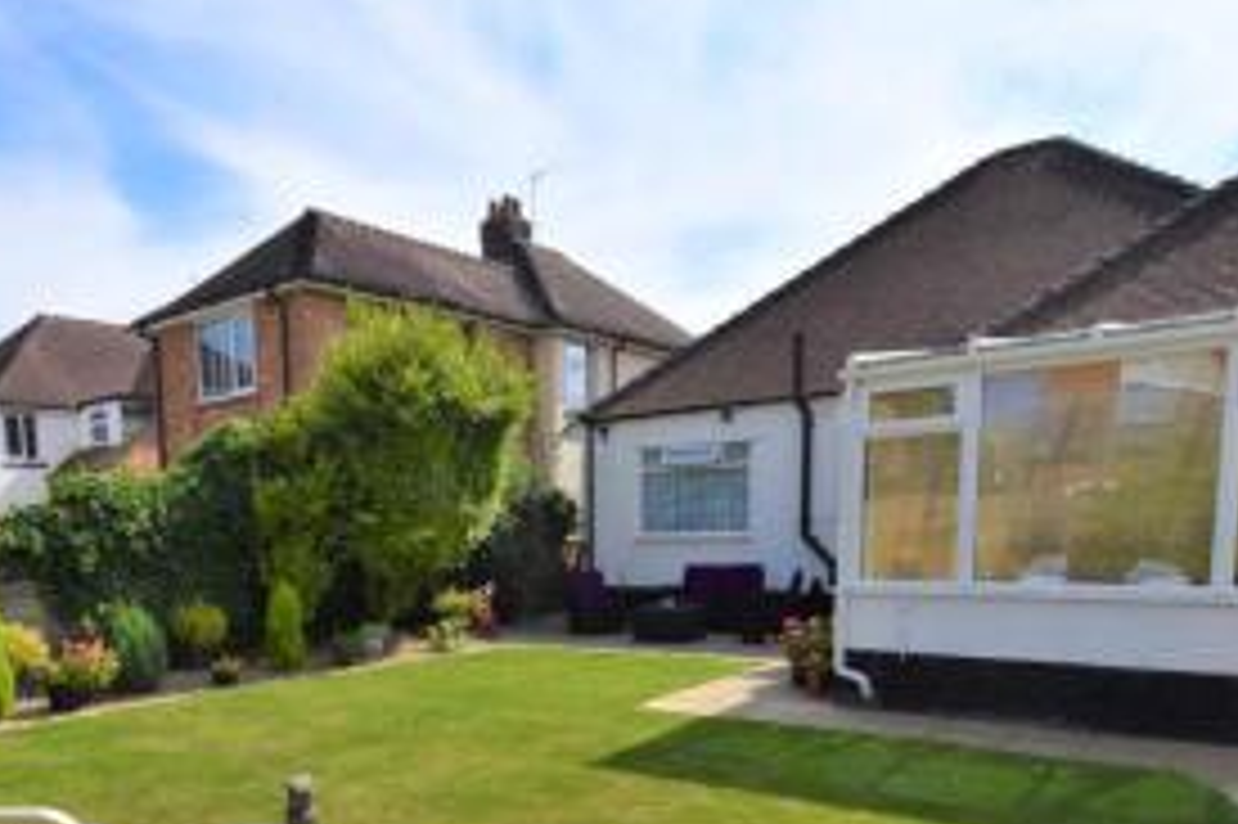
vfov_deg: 46.6
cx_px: 410
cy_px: 673
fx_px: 894
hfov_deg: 67.5
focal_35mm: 26
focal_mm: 10
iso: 200
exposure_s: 1/400
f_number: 10
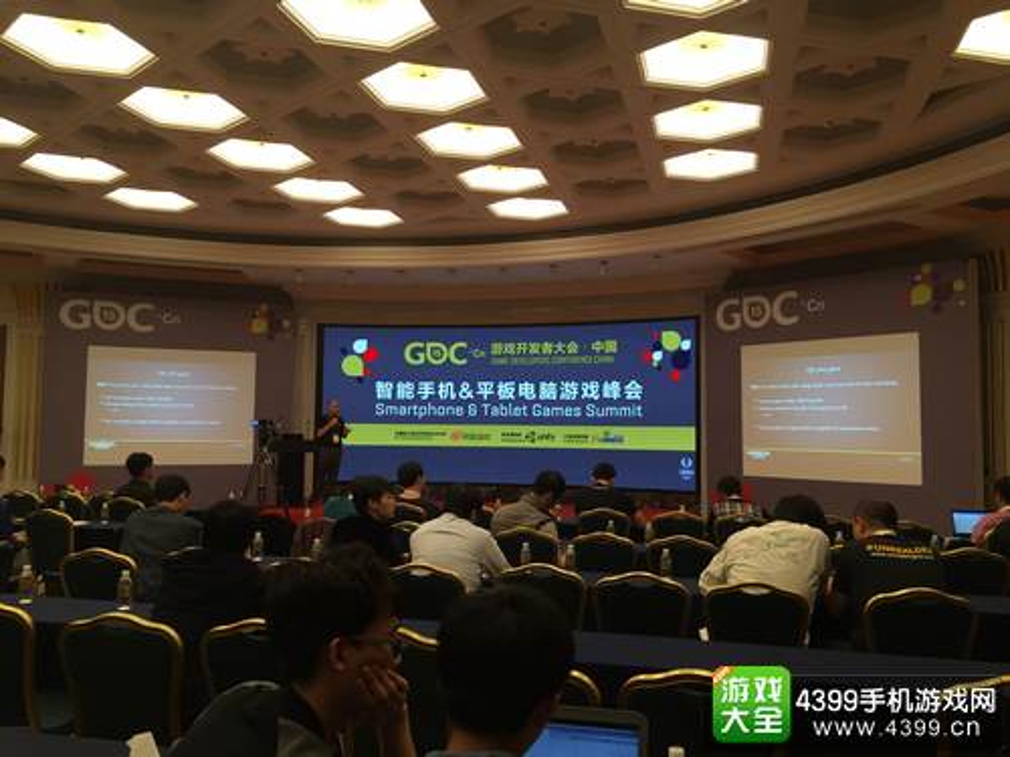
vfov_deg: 48.2
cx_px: 505
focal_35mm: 29
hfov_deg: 61.7
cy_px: 378
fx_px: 846
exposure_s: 1/33
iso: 80
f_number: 2.2
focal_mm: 4.15
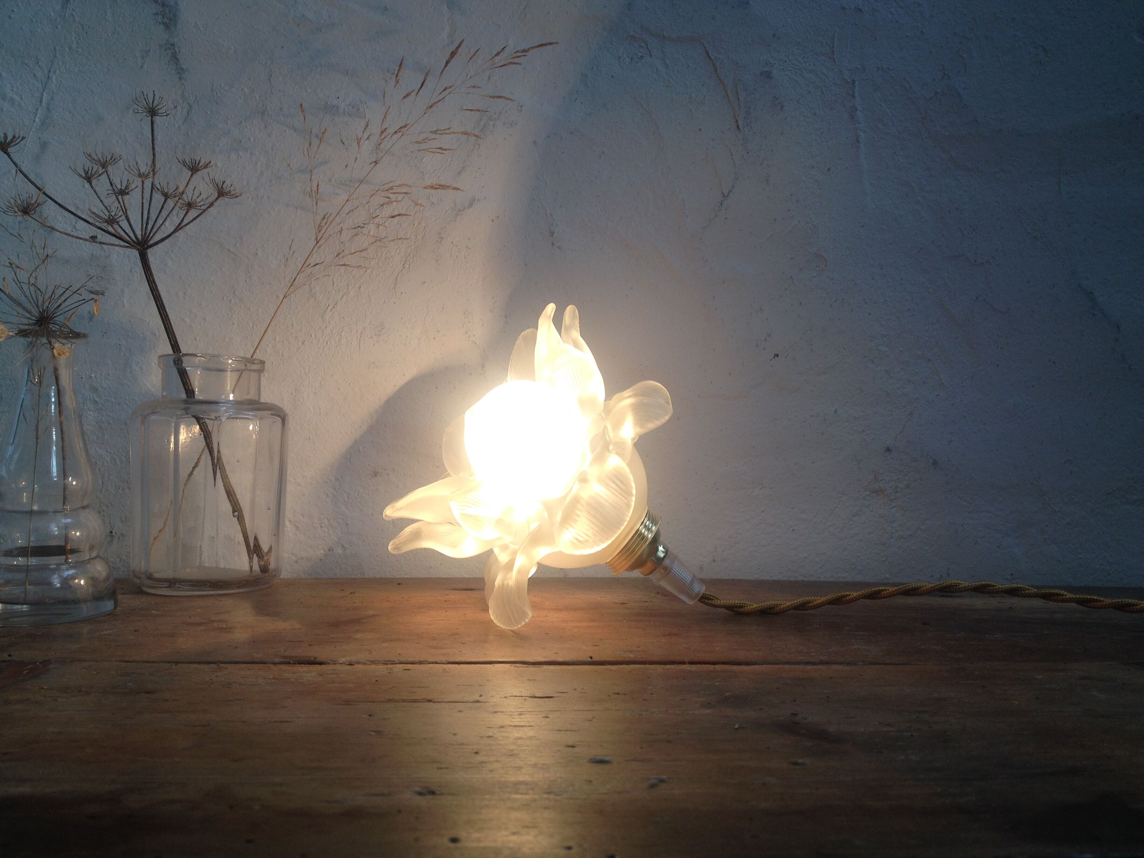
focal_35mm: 35
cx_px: 572
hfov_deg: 52.6
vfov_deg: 40.7
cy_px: 429
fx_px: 1157
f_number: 2.4
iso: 50
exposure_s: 1/147
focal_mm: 4.28
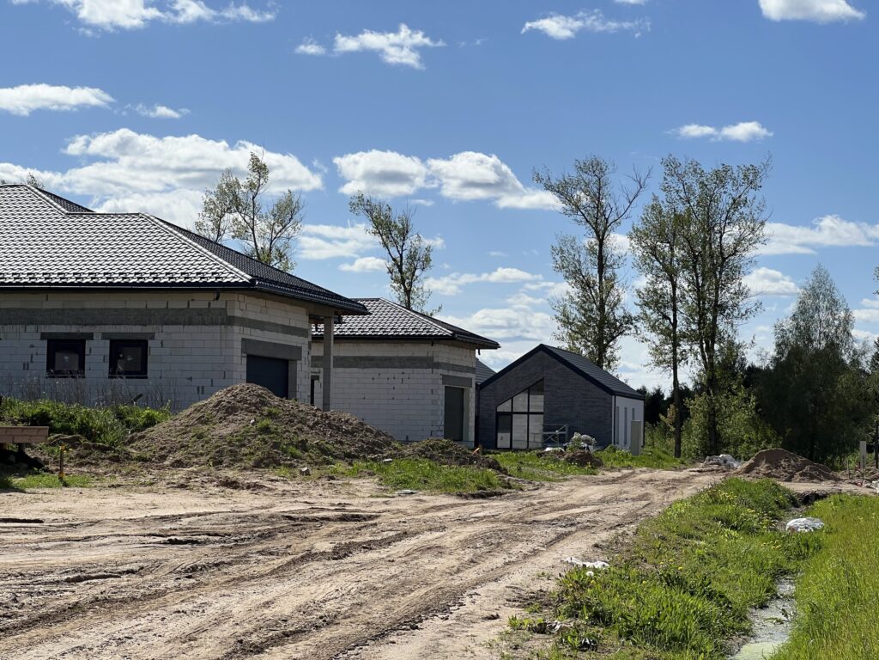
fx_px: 1955
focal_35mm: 77
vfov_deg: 19.1
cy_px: 330
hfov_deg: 25.3
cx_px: 440
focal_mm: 9
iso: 32
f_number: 2.8
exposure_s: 1/1623
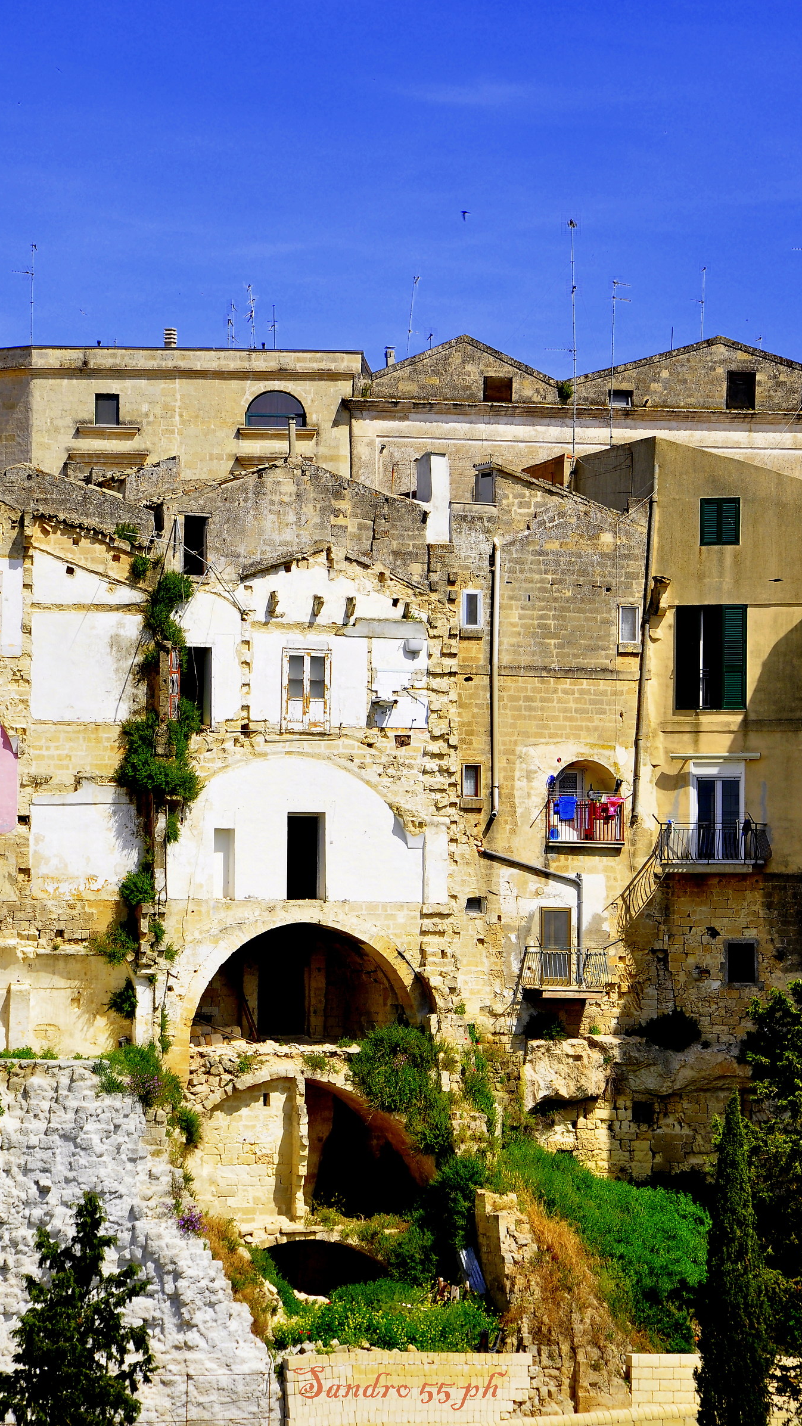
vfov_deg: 14.4
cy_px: 713
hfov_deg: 8.1
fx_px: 5653
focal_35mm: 150
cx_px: 364
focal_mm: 95
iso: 200
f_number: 8
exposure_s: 1/180
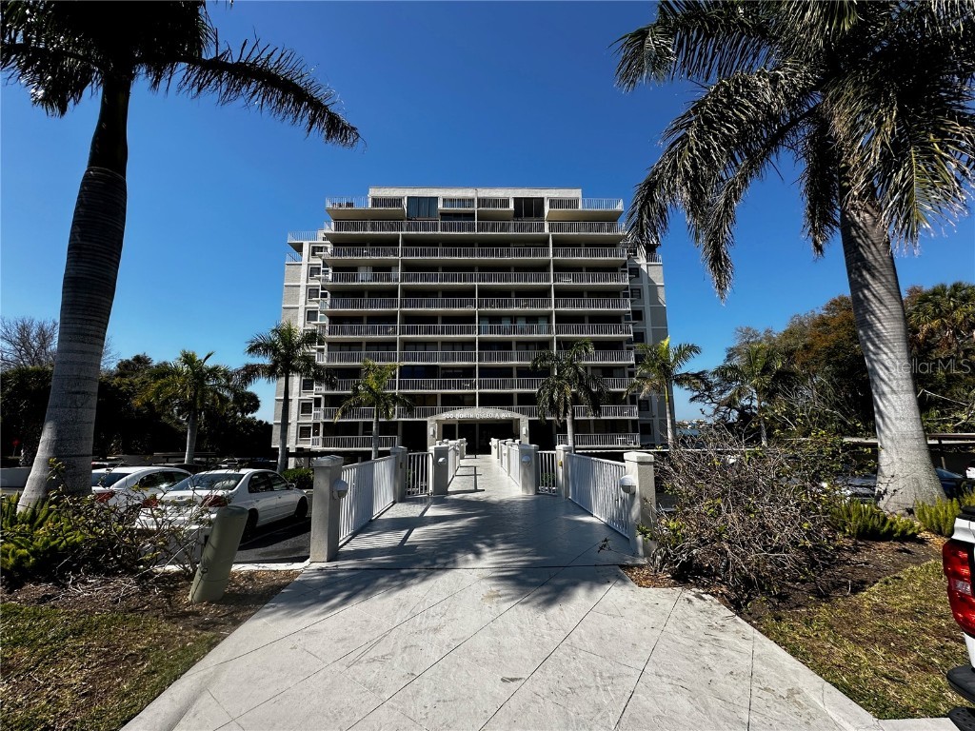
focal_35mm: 14
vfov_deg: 85.7
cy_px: 366
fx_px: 394
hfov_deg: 102.1
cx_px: 488
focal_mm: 2.22
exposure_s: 1/1689
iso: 50
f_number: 2.2
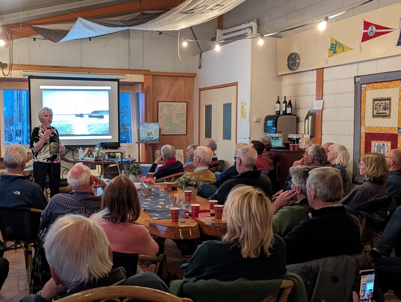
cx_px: 157
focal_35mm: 39
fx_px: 452
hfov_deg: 47.5
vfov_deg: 36.9
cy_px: 154
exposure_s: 1/25
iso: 198
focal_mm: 6.81
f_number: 1.85
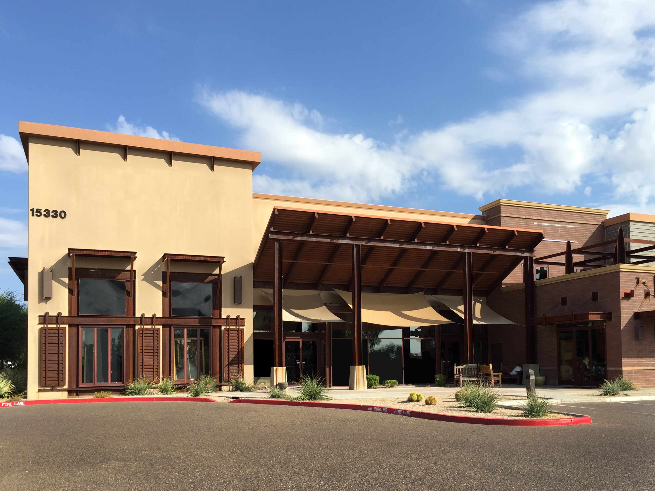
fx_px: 549
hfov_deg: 61.7
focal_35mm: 29
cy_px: 246
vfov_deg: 48.2
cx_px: 328
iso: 32
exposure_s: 1/1163
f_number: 2.2
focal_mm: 4.15
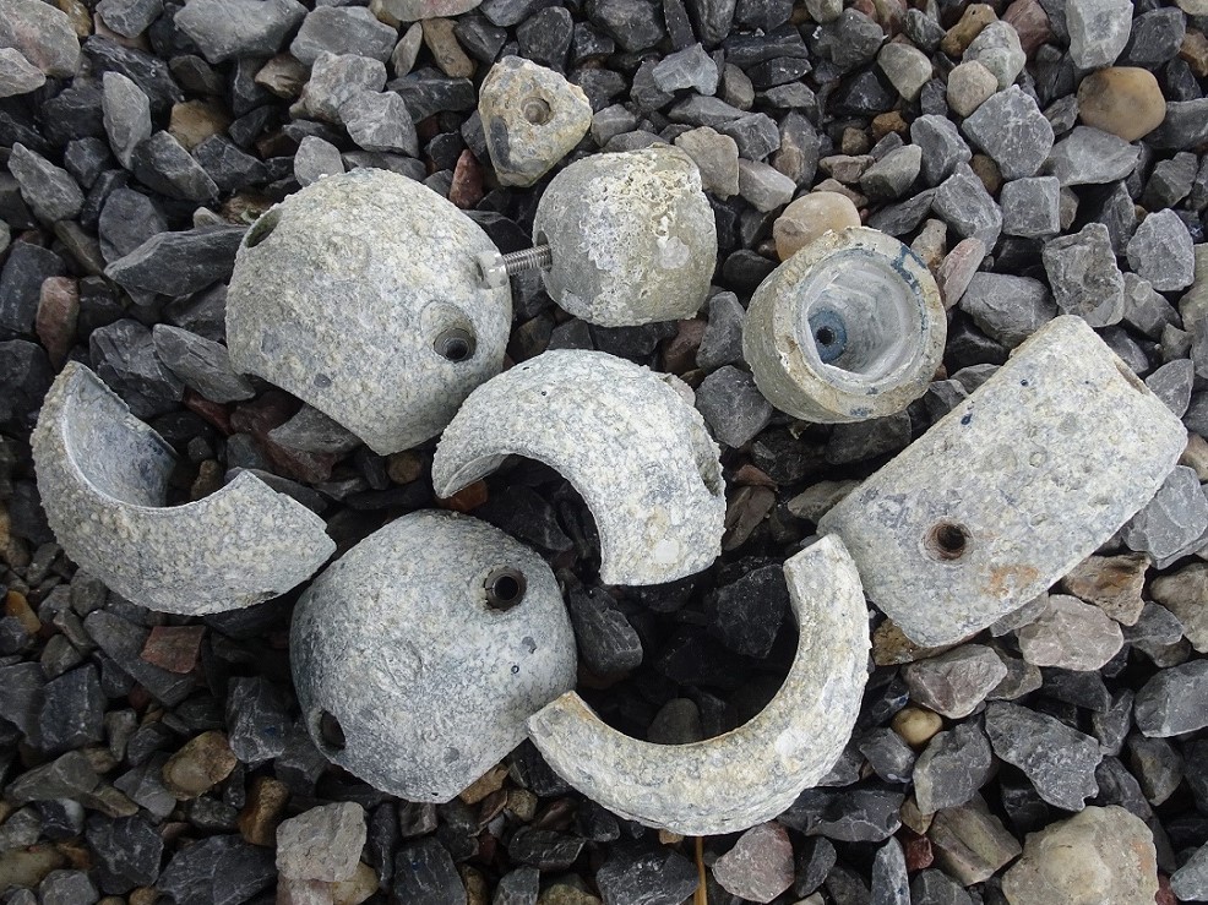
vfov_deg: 56.8
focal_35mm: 24
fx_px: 837
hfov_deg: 71.6
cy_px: 452
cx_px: 604
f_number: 3.5
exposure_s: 1/60
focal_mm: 4.1
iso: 80
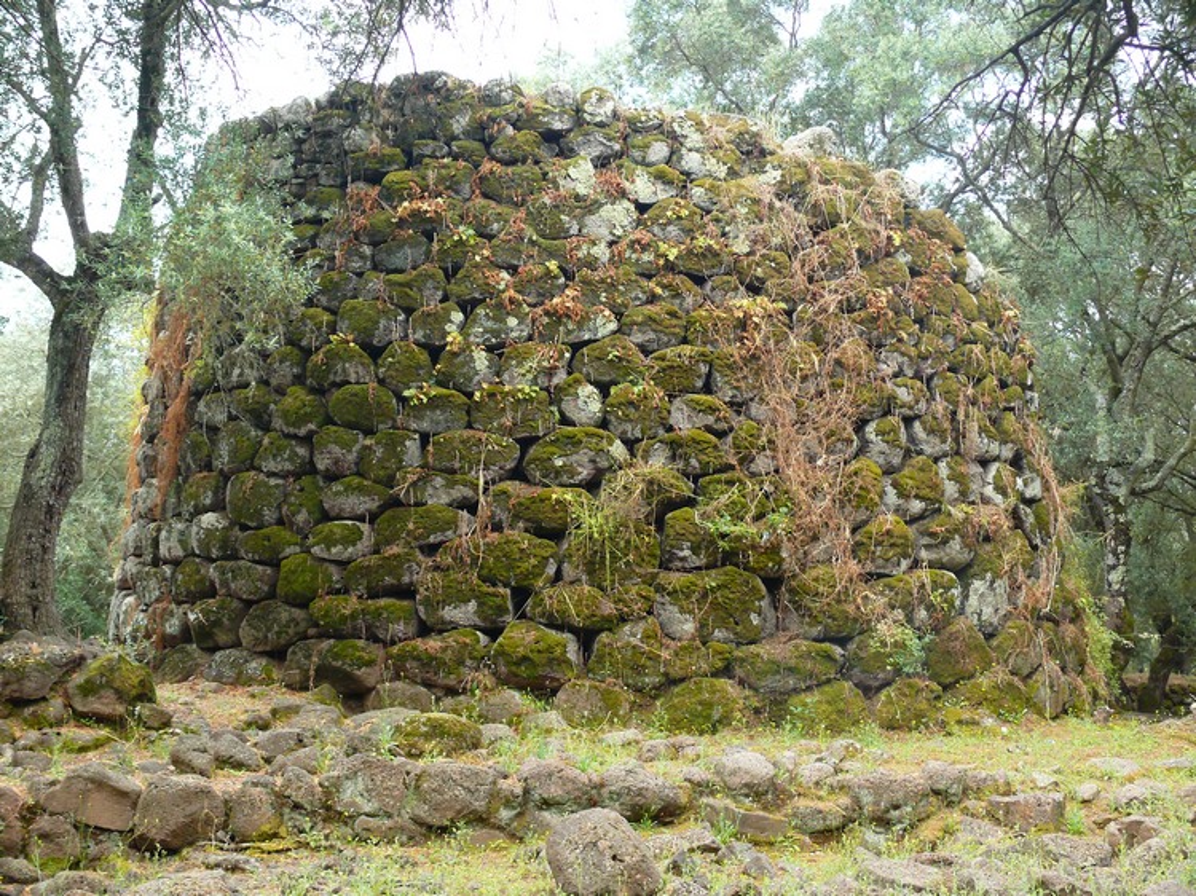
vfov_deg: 24.0
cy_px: 448
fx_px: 2107
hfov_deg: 31.7
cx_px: 598
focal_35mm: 61
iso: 200
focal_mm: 12.8
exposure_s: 1/100
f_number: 3.2
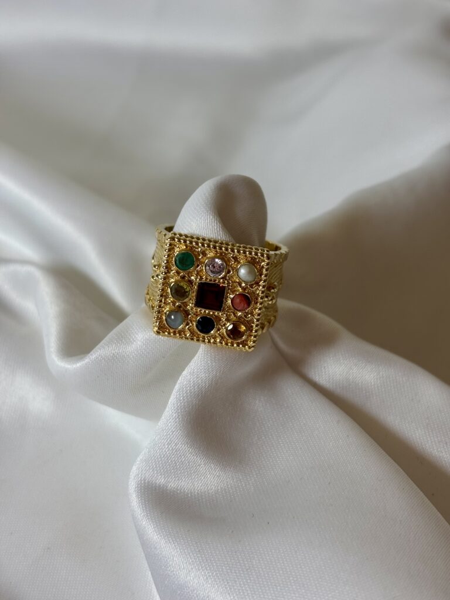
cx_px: 225
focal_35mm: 52
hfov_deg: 28.0
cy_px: 300
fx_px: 901
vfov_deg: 36.8
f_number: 1.6
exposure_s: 1/107
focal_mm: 5.96
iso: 25
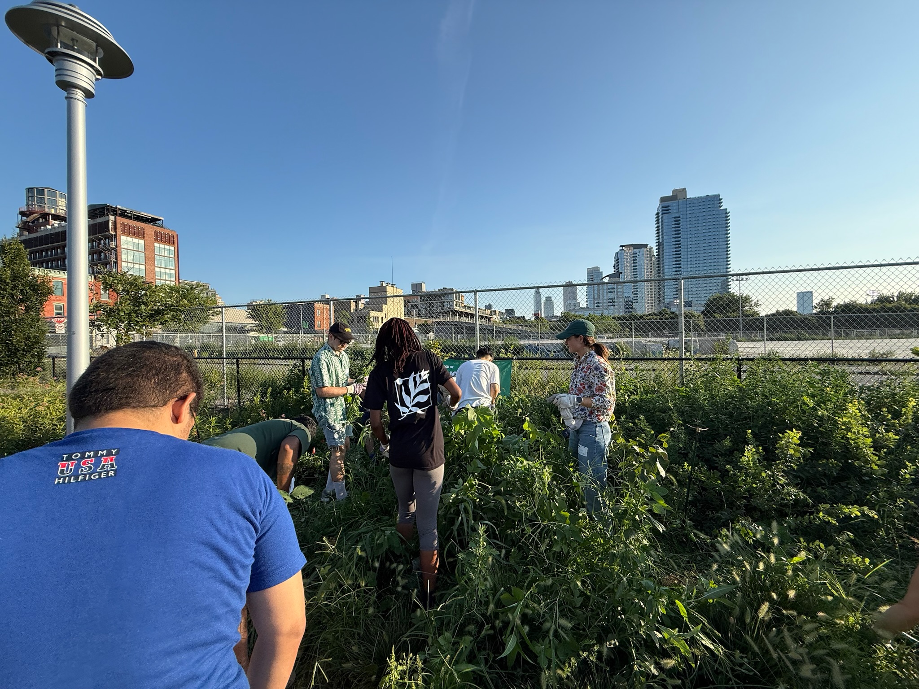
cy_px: 344
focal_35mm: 14
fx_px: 372
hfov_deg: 102.1
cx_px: 460
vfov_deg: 85.7
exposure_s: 1/1167
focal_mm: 2.22
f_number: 2.2
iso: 50
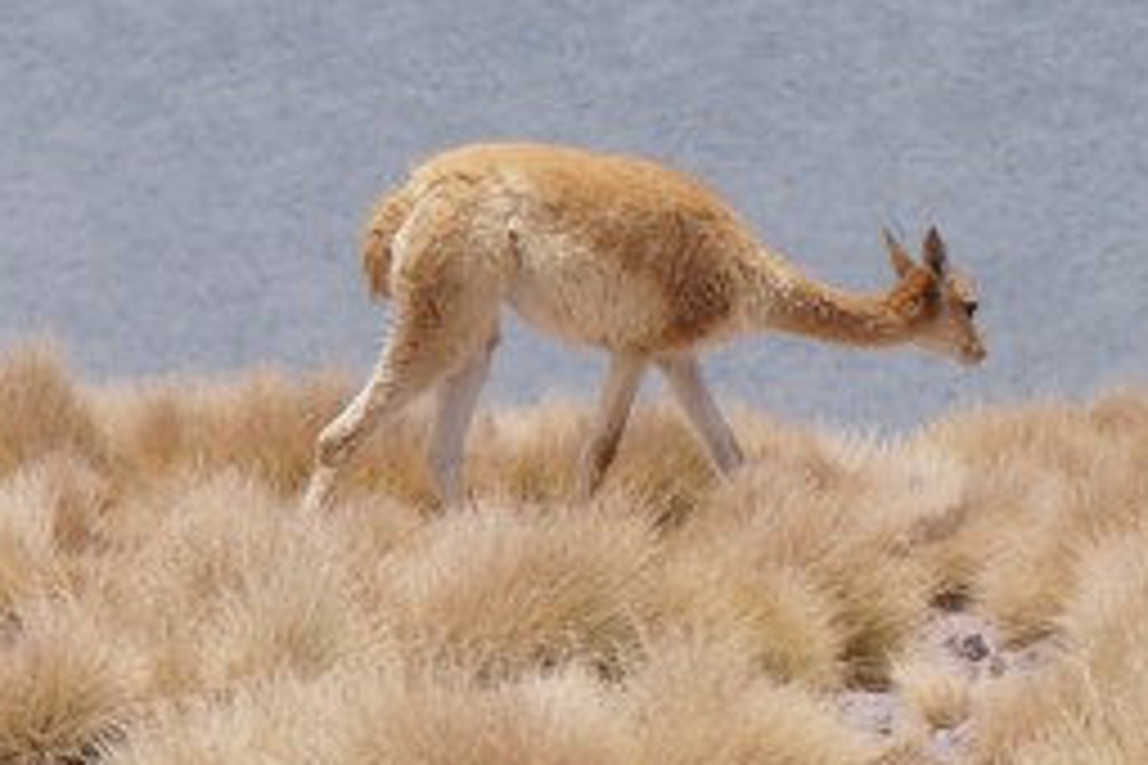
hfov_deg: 2.2
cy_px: -225
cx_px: 2377
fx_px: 29818
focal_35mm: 935
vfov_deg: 1.5
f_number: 9
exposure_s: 1/640
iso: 200
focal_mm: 147
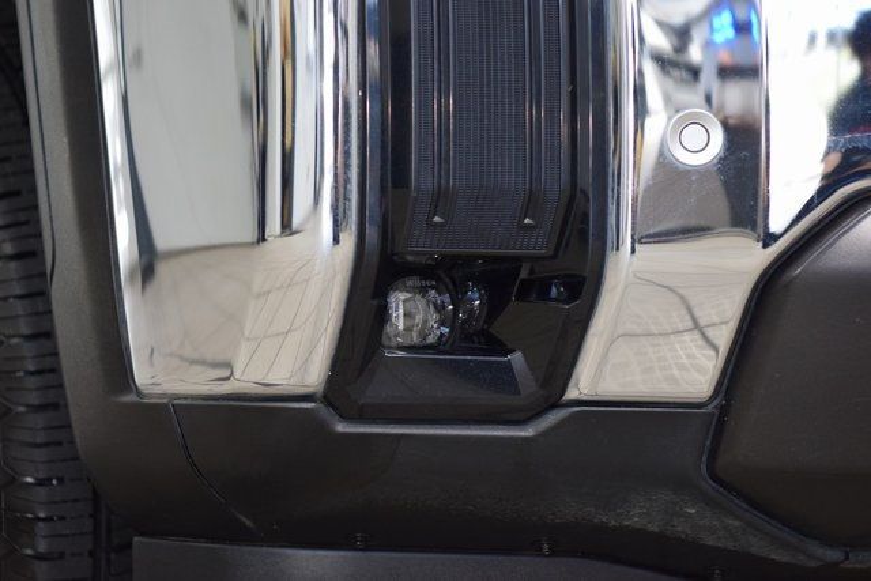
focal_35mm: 105
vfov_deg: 13.0
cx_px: 436
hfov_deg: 19.5
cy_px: 290
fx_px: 2541
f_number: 3.5
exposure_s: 1/125
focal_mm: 70
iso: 1600
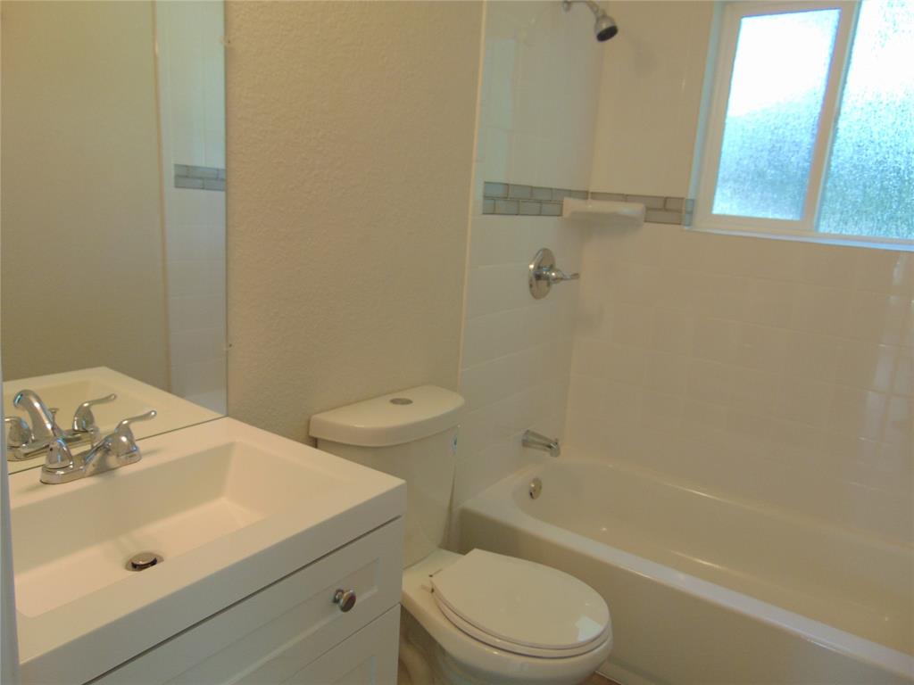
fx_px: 660
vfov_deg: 54.9
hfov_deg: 69.4
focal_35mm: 25
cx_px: 457
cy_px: 342
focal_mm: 4.5
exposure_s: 1/30
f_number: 3
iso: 100
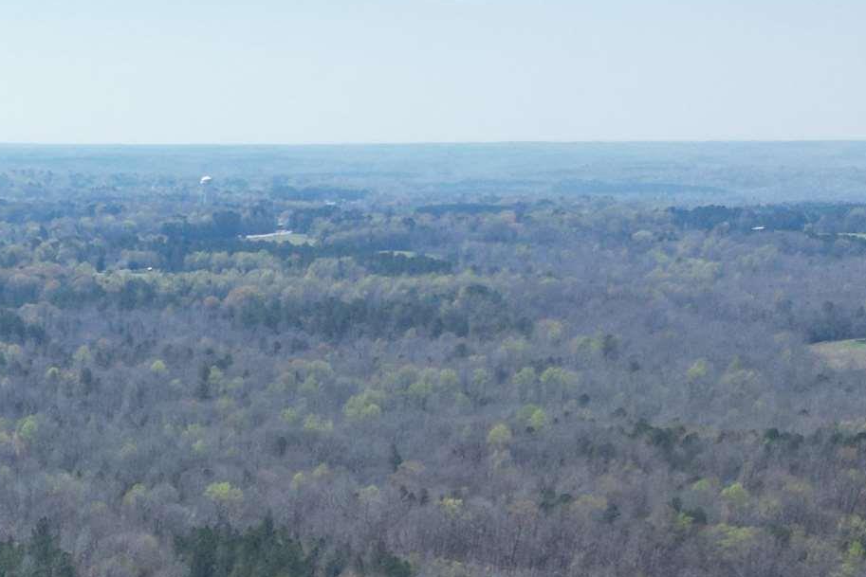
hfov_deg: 22.4
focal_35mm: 84
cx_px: -152
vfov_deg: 14.5
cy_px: 1005
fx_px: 2021
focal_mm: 6.72
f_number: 1.7
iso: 200
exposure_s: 1/3200
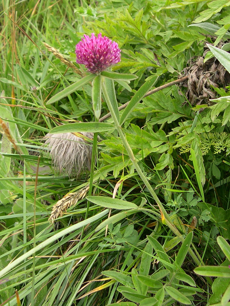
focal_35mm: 38
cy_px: 153
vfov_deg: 49.0
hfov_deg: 37.7
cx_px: 115
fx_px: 337
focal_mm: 8
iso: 100
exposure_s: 1/213
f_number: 2.8
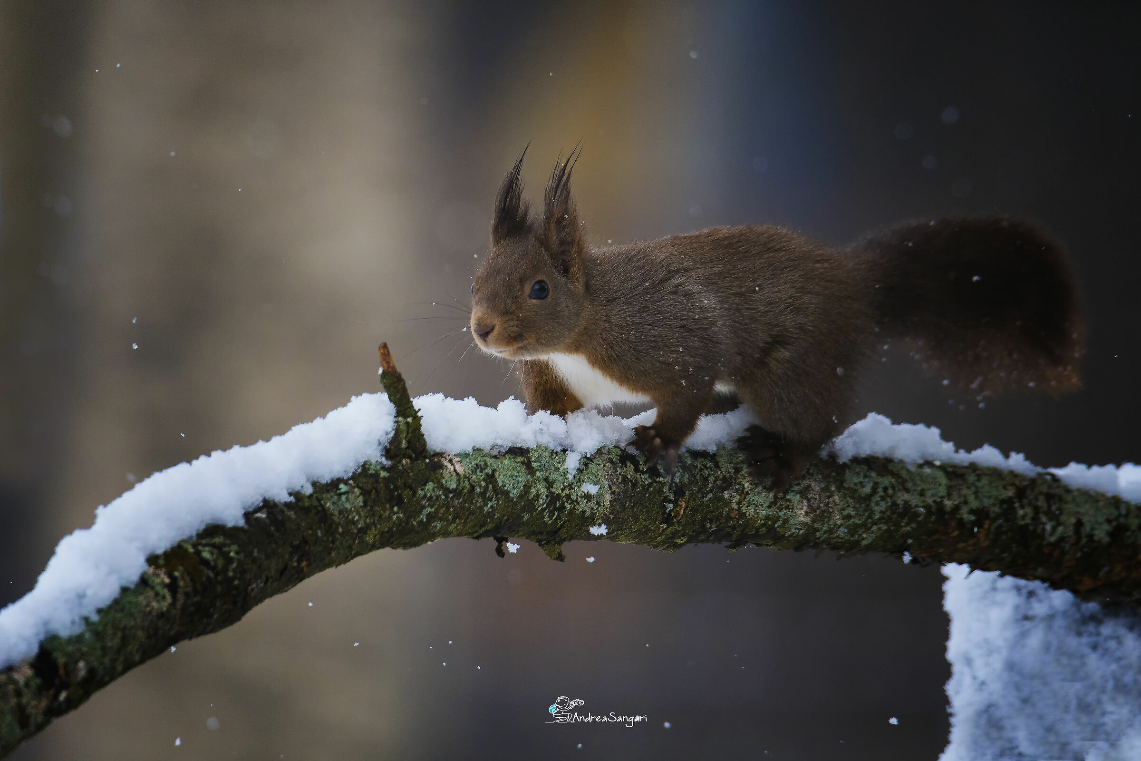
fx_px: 26146
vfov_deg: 1.7
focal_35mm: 825
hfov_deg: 2.5
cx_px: 570
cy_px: 380
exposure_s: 1/2500
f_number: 8
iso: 1000
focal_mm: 550
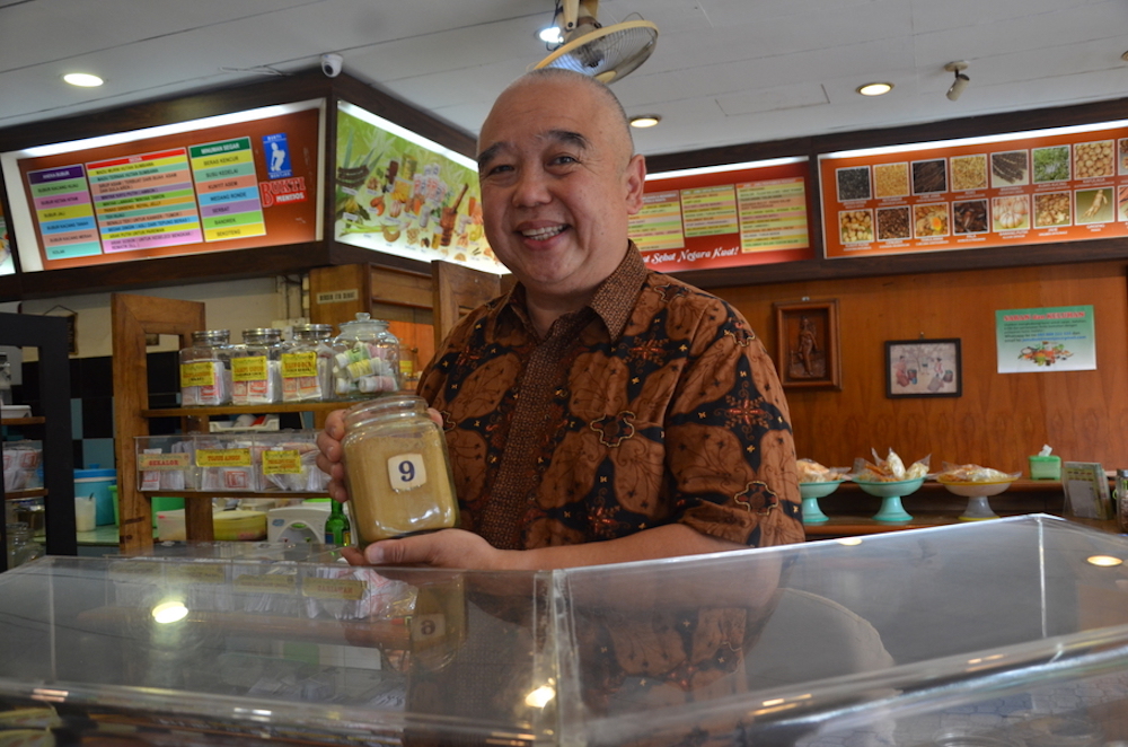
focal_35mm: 32
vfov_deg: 41.5
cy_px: 374
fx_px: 985
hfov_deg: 59.6
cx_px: 564
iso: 560
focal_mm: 21
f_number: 4
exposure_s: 1/60
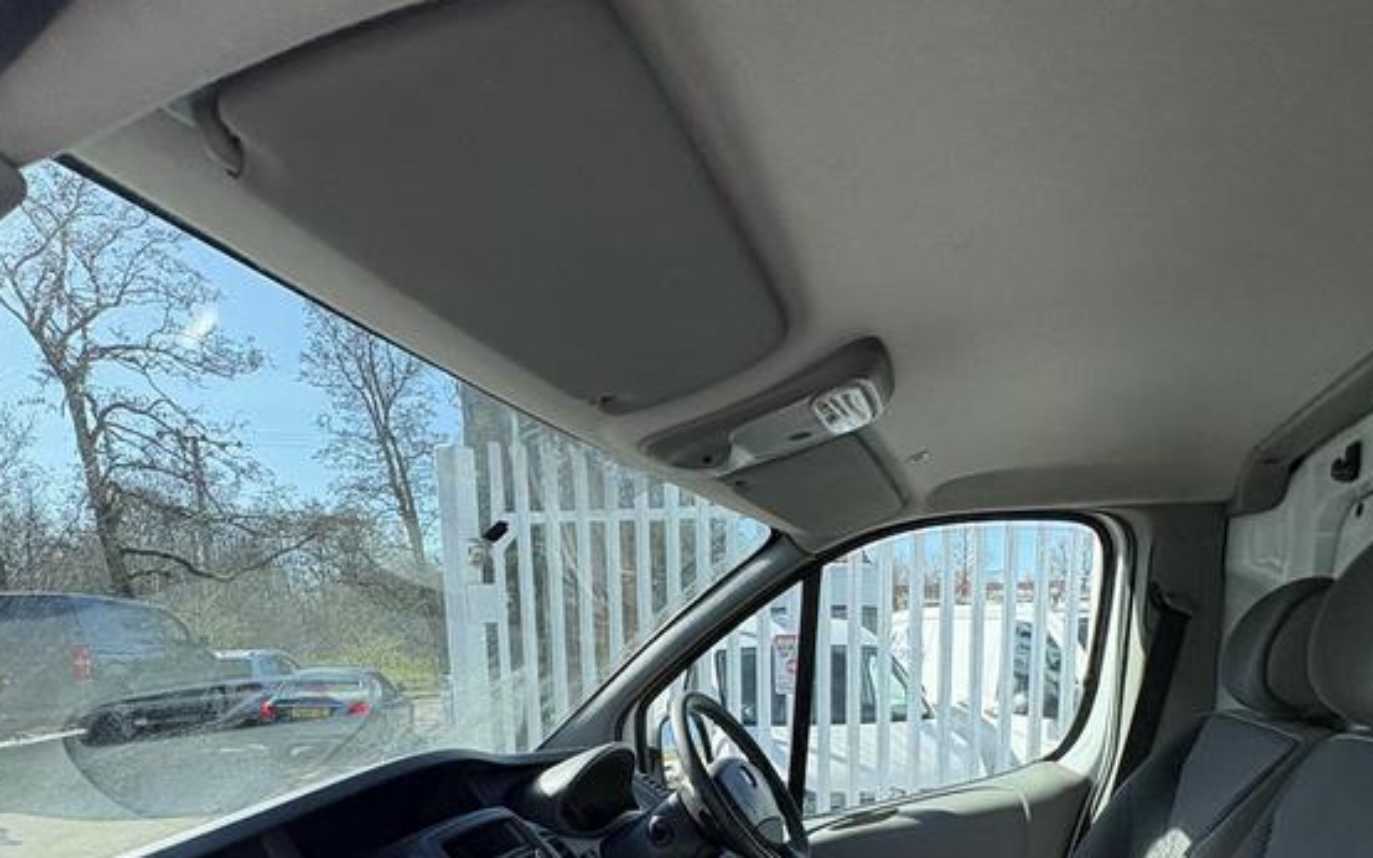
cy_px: 803
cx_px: 696
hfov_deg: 74.8
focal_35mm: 24
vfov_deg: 45.3
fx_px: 898
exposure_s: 1/578
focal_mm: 2.22
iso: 64
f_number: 2.2
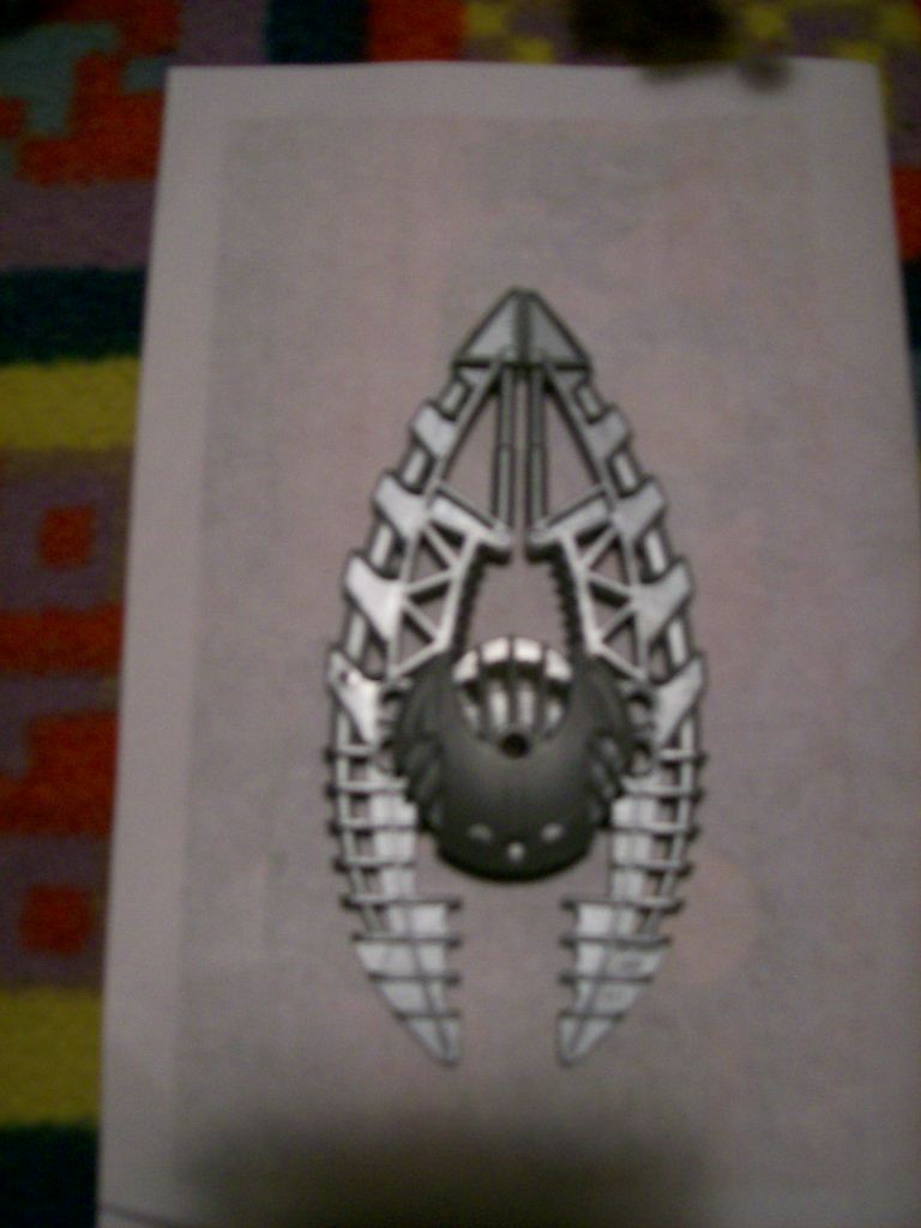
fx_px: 1277
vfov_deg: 51.4
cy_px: 614
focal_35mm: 36
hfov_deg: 39.7
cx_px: 460
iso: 121
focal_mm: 6
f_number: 2.7
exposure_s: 1/32
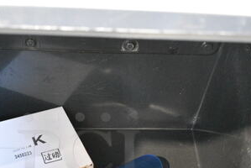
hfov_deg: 35.8
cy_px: 151
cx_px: 80
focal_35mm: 55
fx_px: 384
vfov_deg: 24.0
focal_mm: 18
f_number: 3.5
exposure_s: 1/50
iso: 6400
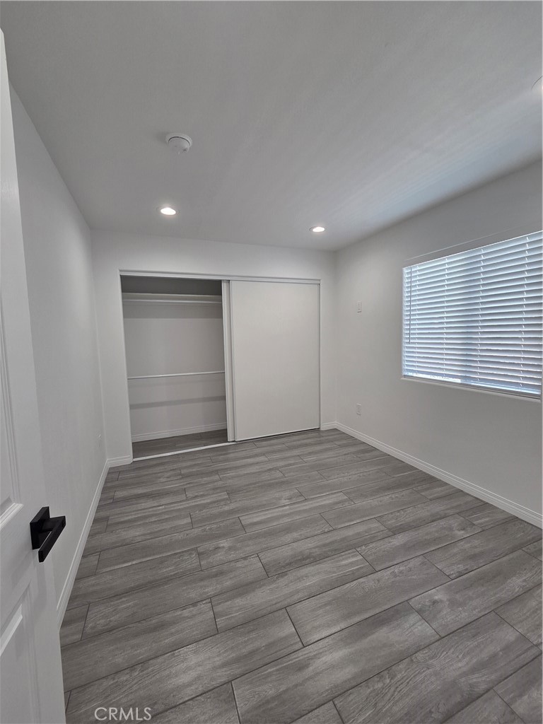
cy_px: 362
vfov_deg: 106.2
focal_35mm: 13
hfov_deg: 89.9
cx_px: 272
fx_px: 272
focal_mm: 2.2
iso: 160
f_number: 2.2
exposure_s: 1/120
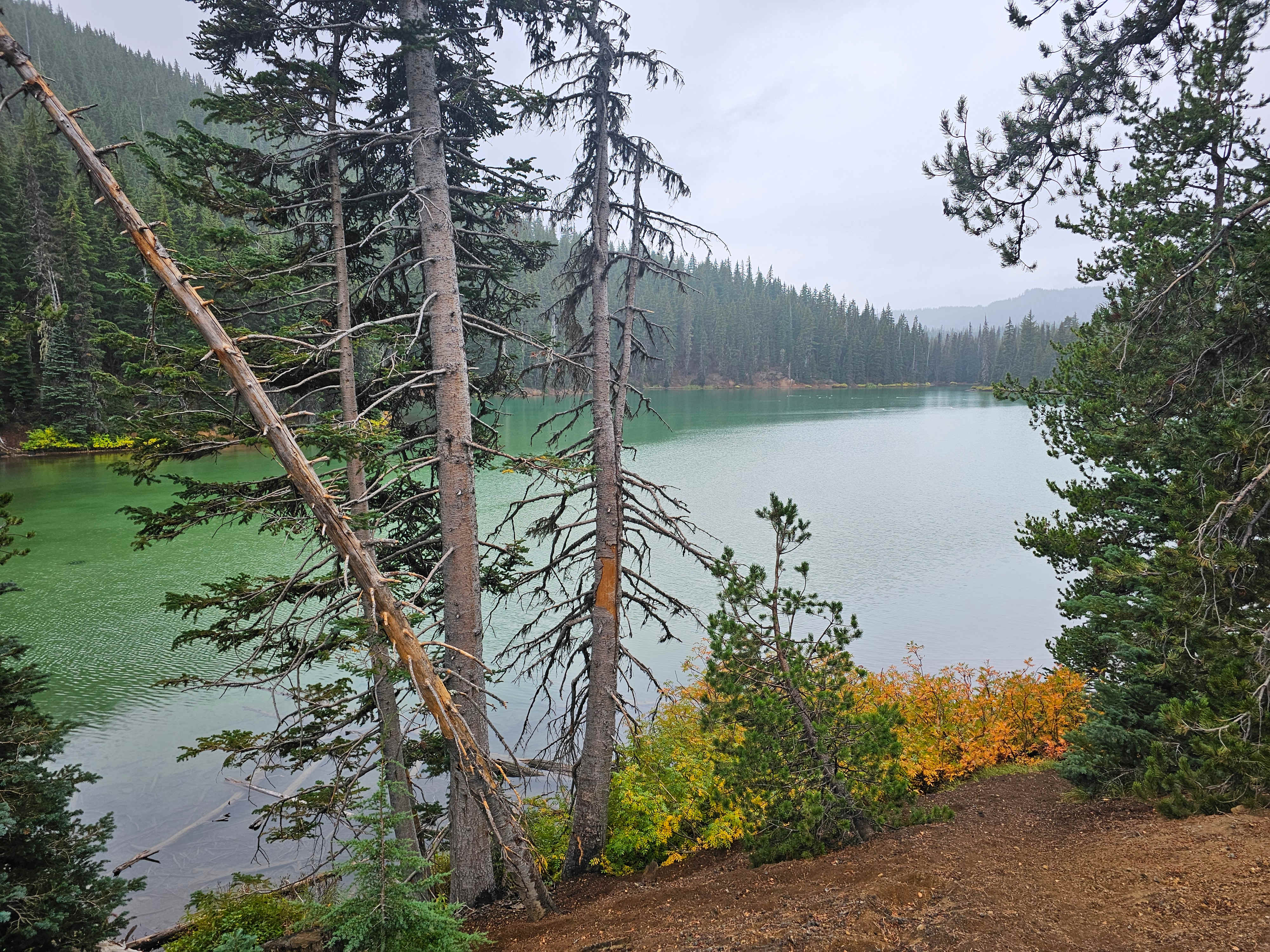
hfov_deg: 73.9
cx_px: 635
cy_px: 476
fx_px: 844
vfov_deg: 58.9
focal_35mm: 23
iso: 25
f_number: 1.7
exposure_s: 1/180
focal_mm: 6.3
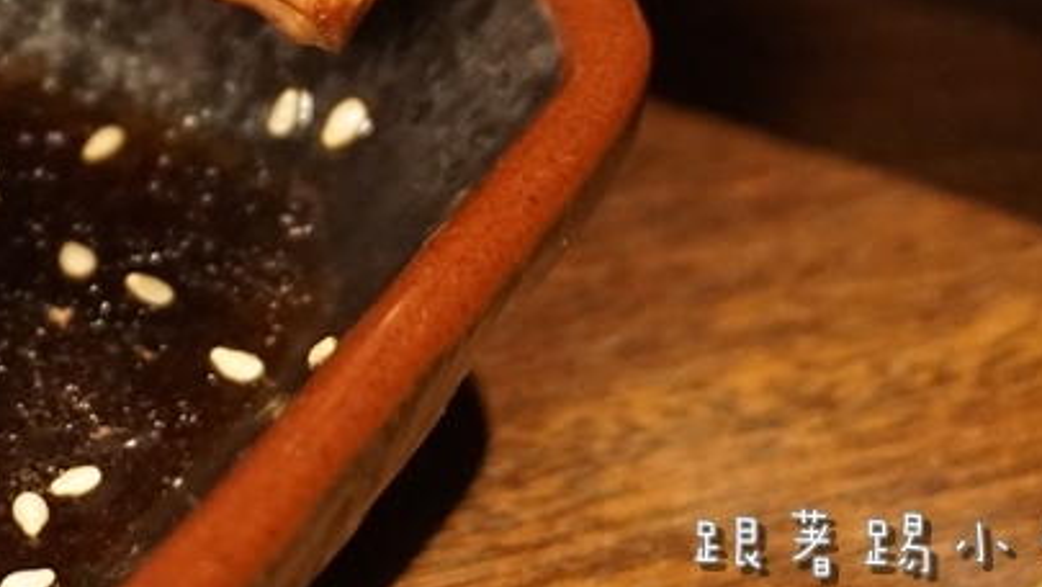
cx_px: 234
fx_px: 3731
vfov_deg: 8.8
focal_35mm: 135
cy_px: -259
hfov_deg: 15.8
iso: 3200
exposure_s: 1/60
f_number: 5
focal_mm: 34
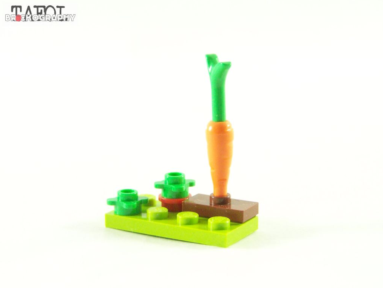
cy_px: 143
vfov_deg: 14.0
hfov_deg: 18.5
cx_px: 192
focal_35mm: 106
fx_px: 1173
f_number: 3.6
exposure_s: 1/60
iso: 400
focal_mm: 17.5
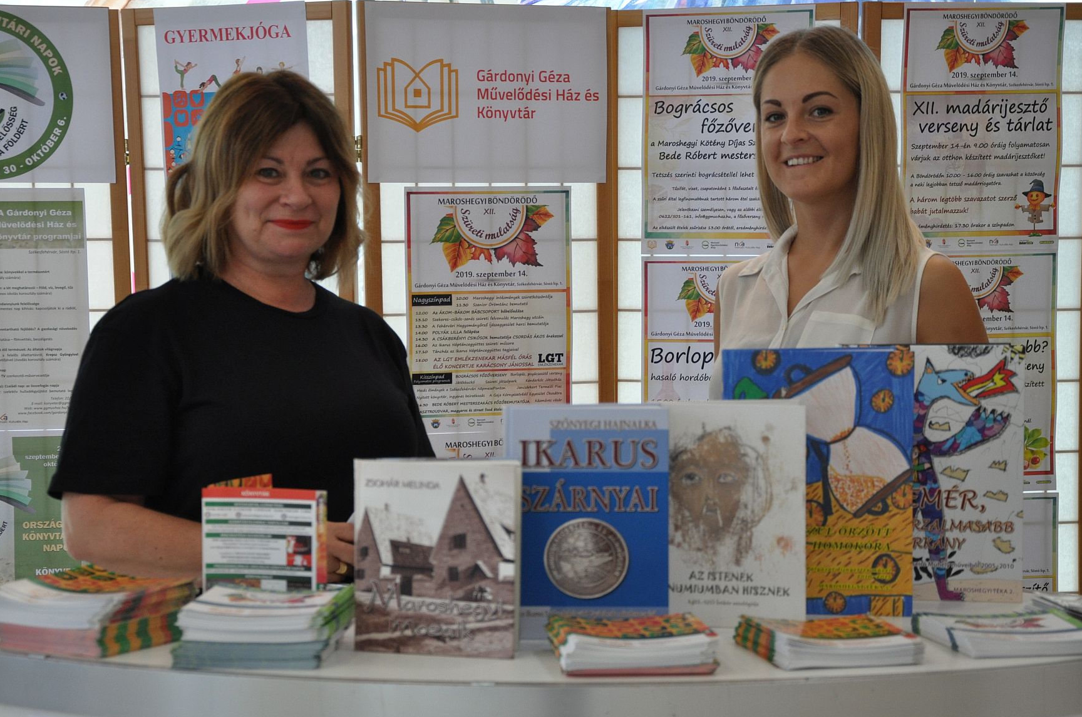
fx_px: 2250
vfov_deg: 18.1
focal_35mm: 75
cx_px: 532
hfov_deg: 27.0
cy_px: 373
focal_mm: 48
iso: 800
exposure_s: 1/125
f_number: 4.8
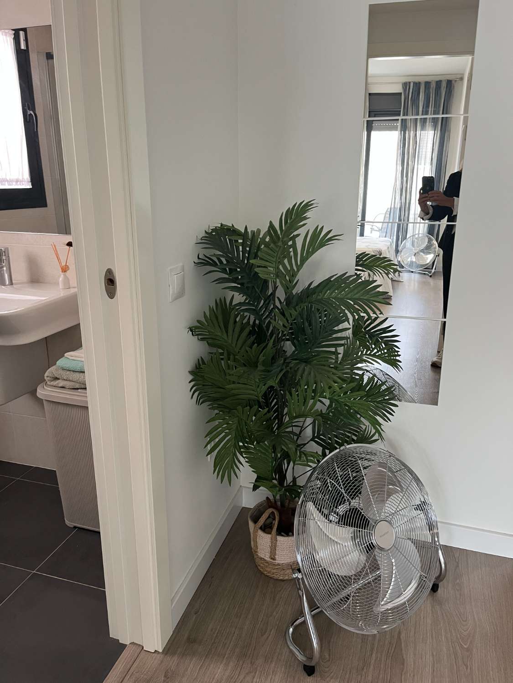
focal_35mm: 26
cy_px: 342
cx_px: 256
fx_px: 514
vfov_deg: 67.3
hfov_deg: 53.1
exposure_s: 1/60
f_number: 1.6
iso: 160
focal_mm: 5.1
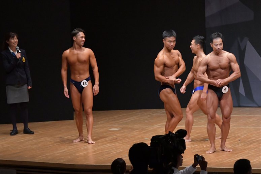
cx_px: 130
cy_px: 87
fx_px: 1573
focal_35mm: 217
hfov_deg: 9.5
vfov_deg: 6.3
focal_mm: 145
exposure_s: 1/400
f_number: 5.6
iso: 8000
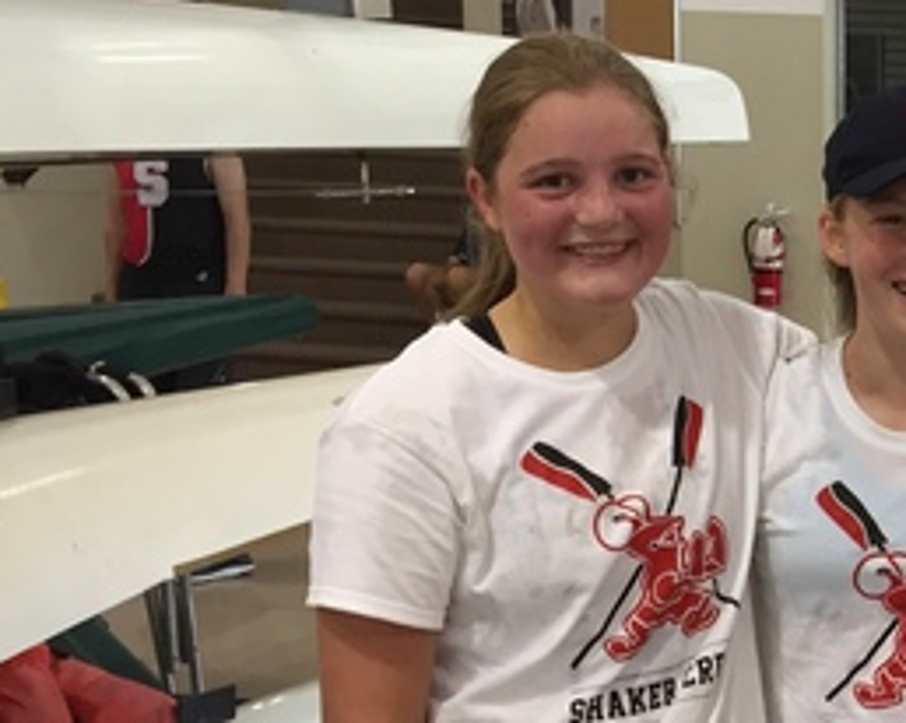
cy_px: 463
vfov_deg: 19.4
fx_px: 2117
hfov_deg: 21.4
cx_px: 1243
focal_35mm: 79
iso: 80
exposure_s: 1/30
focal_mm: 4.15
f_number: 2.2
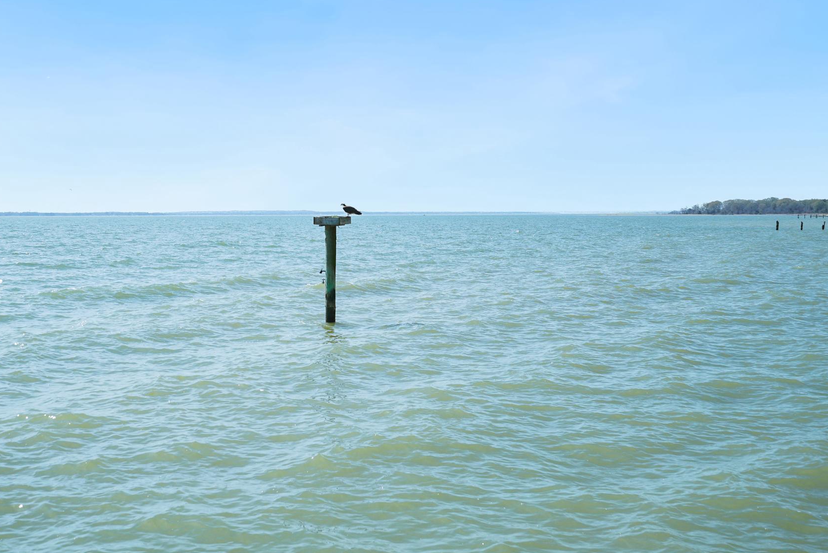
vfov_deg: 31.1
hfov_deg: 45.1
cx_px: 320
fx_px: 989
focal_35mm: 43
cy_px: 215
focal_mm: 35
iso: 320
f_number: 8
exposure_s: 1/1000
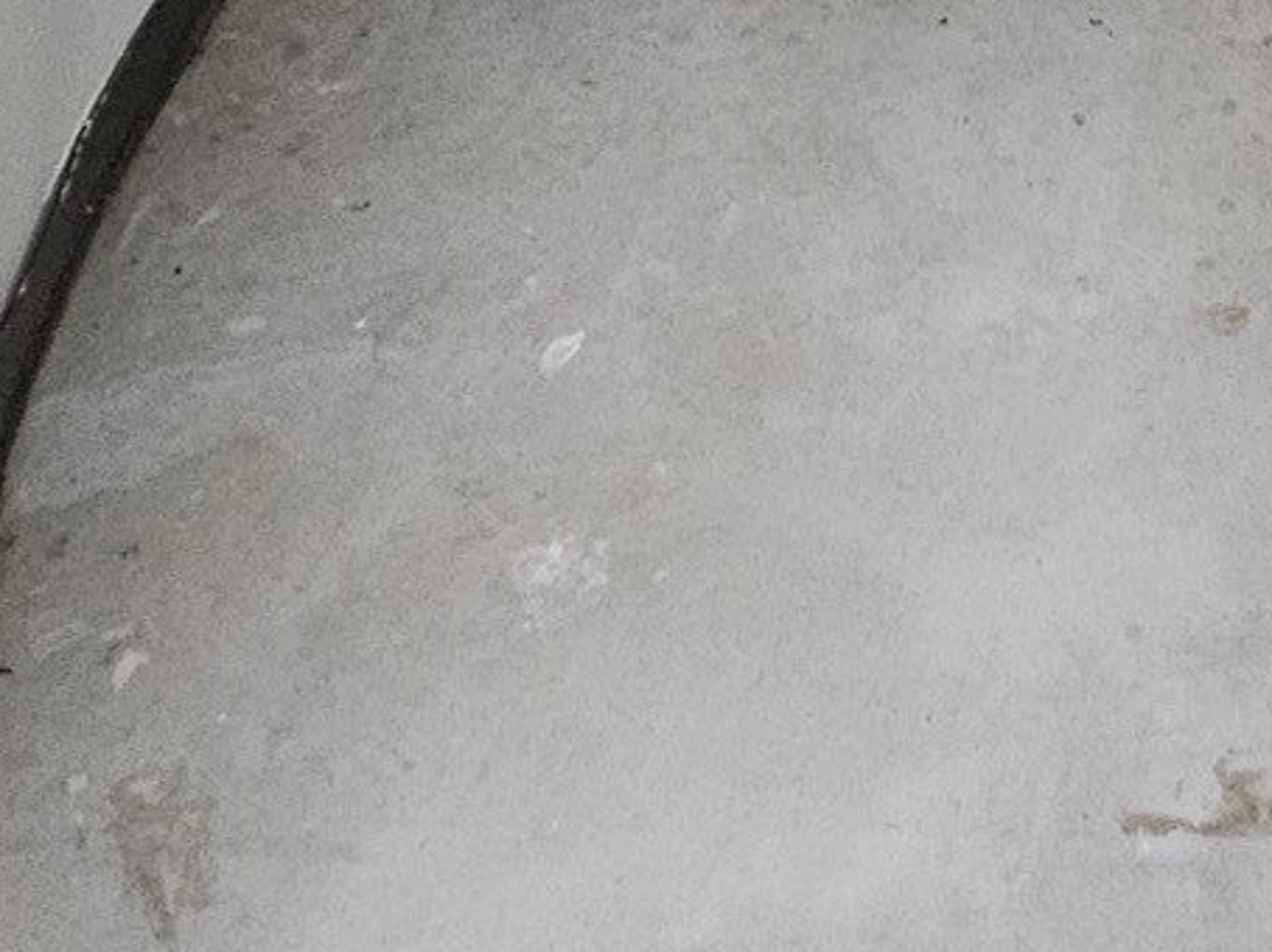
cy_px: -1140
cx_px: 1420
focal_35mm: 55
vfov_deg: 16.6
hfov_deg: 30.9
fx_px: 2020
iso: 640
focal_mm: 2.2
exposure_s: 1/30
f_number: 2.2
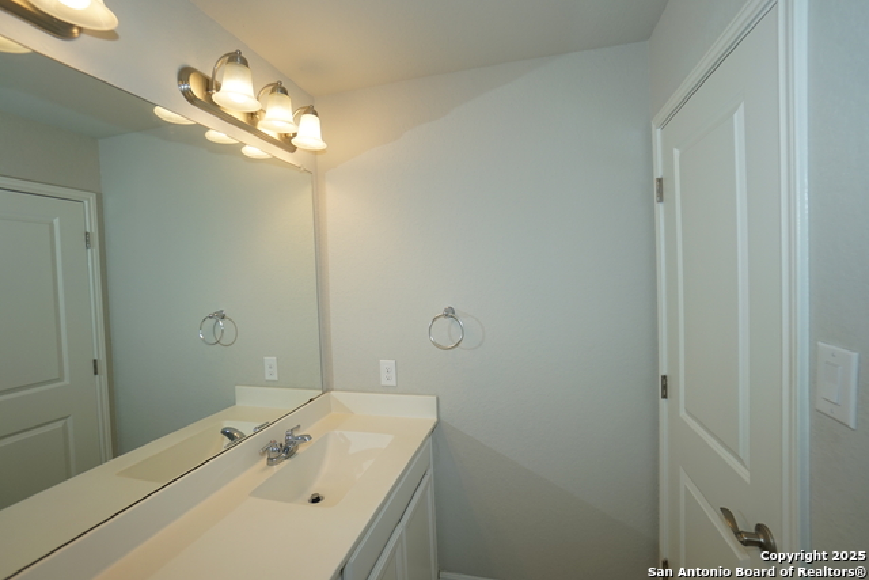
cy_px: 290
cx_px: 434
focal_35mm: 15
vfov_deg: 77.4
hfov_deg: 100.4
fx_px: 362
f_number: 4
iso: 200
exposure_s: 1/160
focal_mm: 10
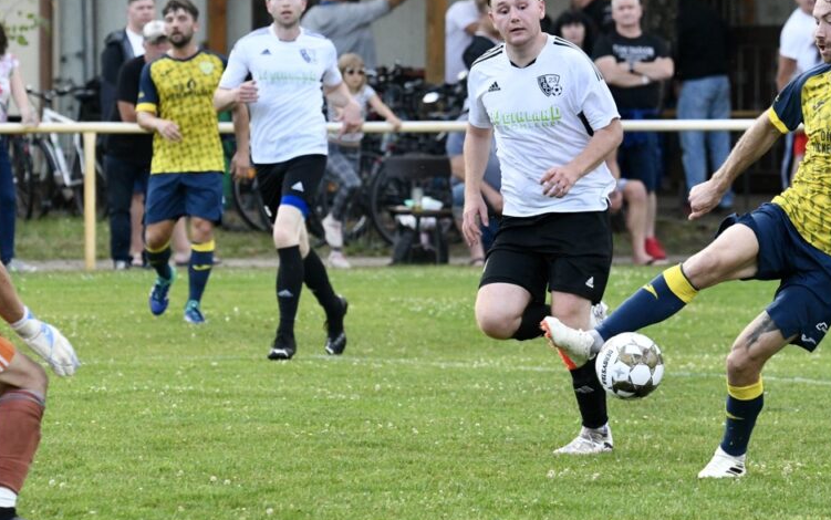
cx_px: 417
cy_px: 219
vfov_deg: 3.6
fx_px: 8179
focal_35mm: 361
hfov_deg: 5.8
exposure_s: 1/1600
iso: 5000
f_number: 7.1
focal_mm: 260
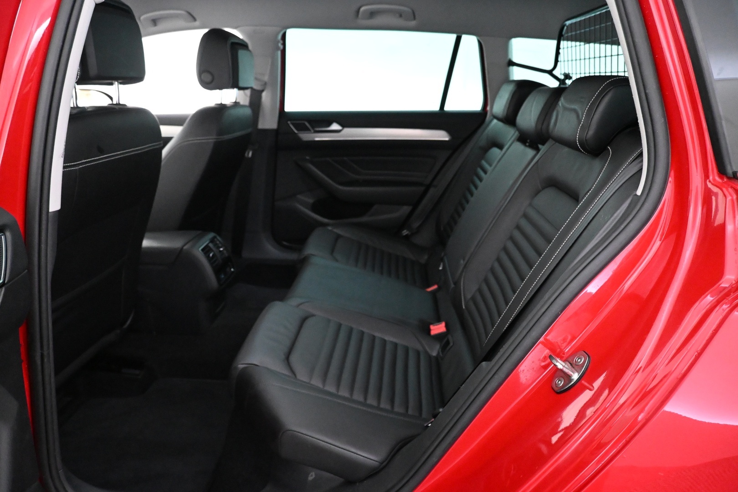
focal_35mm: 24
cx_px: 369
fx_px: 492
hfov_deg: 73.7
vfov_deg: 53.1
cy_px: 246
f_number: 3.5
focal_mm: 16
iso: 7200
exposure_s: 1/60
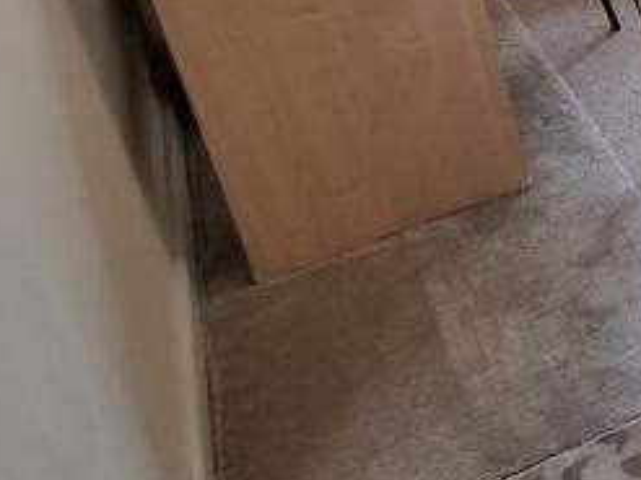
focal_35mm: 54
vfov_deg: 23.9
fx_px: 999
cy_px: -135
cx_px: 1246
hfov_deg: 20.1
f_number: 2.2
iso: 80
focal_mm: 2.2
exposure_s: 1/50
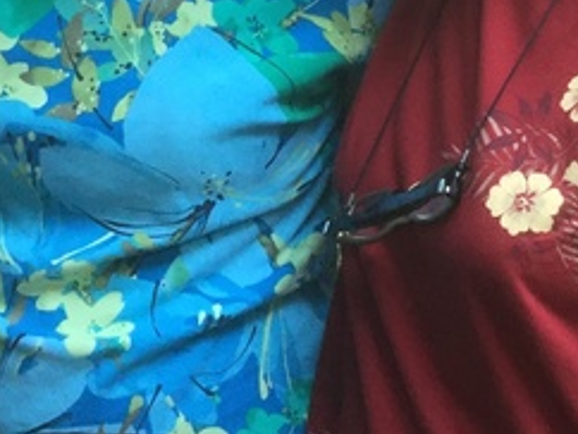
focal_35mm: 116
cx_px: 199
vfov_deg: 12.7
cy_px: 36
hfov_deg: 16.9
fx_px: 1939
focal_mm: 3.3
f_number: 2.4
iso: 32
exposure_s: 1/30
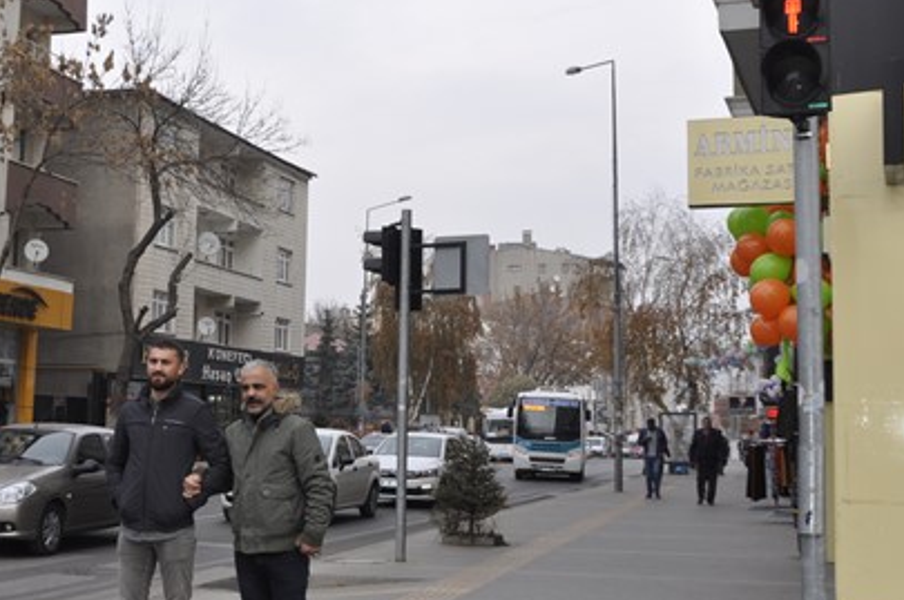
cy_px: 241
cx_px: 295
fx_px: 1329
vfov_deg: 25.4
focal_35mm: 53
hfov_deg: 37.1
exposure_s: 1/200
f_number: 7.1
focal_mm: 22
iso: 200
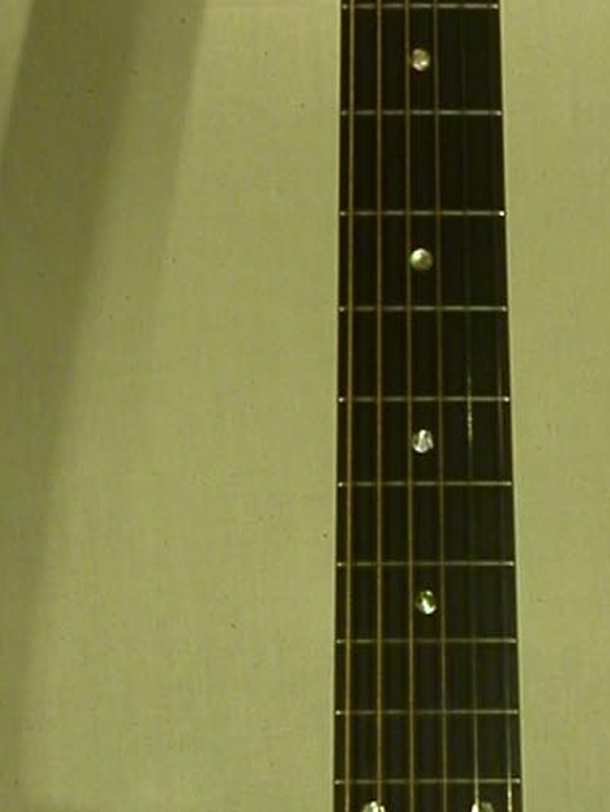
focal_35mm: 171
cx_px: 441
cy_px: 823
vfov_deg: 11.4
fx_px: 4016
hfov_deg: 8.7
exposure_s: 1/90
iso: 100
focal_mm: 7.8
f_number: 4.5
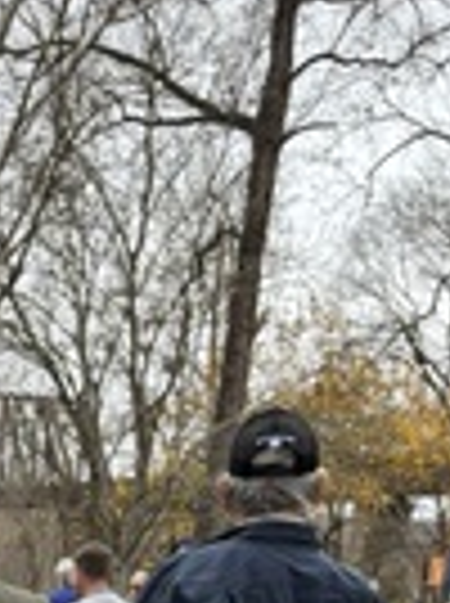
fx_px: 1861
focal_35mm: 107
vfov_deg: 15.5
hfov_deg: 13.1
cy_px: 1116
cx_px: -223
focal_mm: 5.96
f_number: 1.6
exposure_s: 1/262
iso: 50
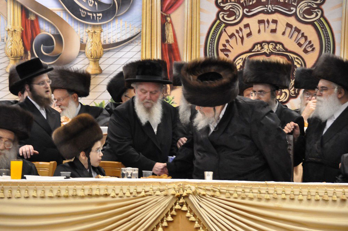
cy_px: 116
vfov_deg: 8.2
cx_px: 174
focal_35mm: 168
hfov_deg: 12.2
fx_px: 1622
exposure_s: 1/50
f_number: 5.6
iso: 2500
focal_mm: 112
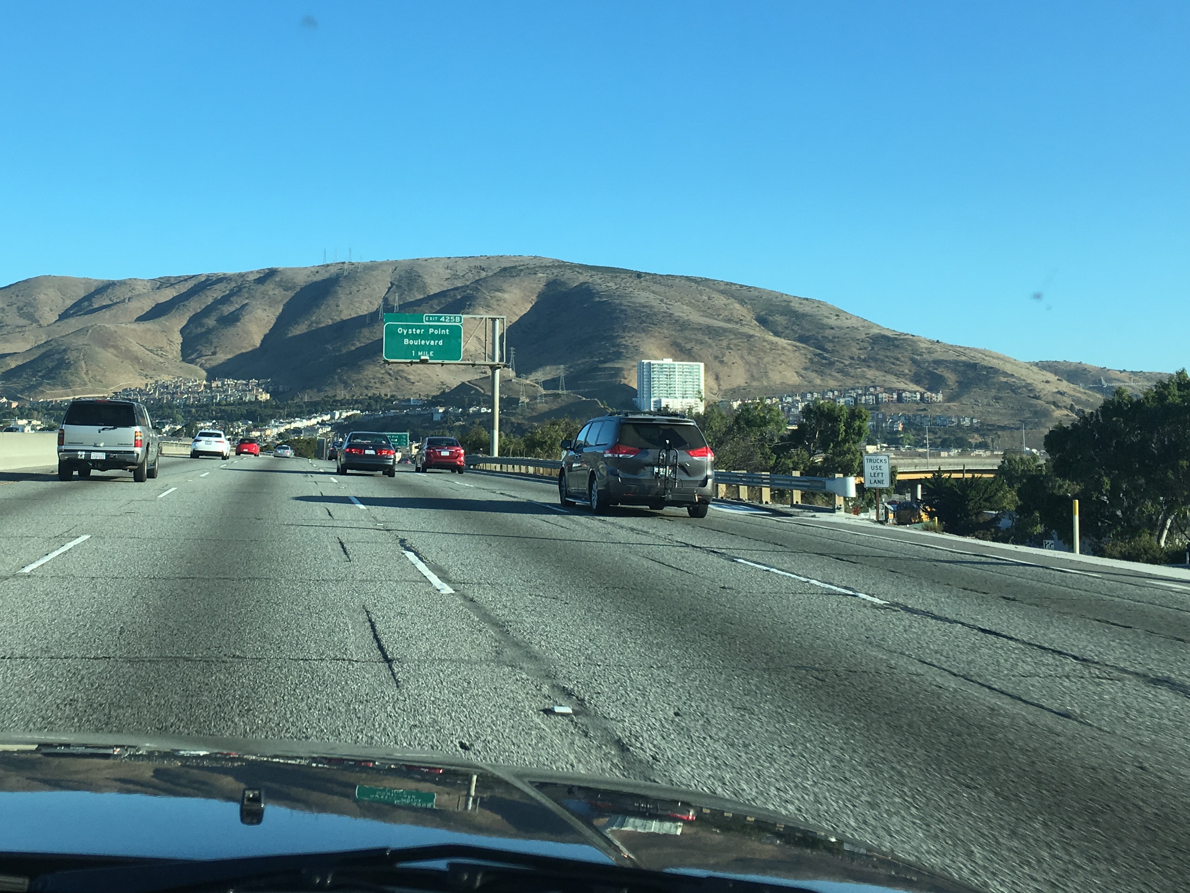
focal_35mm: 45
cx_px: 393
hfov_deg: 41.5
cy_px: 289
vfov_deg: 31.9
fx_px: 1547
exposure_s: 1/718
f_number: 2.2
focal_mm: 4.15
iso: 25
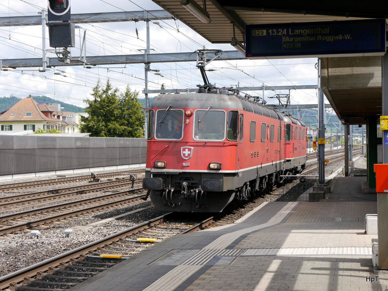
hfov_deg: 26.3
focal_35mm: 74
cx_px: 194
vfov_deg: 19.9
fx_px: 829
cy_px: 146
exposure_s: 1/250
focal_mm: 37
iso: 160
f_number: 8
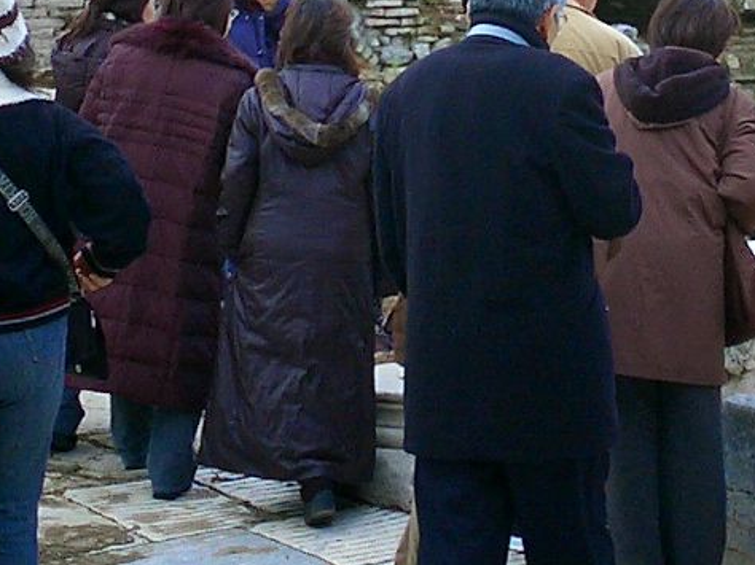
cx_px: 484
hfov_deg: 19.6
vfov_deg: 14.3
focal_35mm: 100
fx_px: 2180
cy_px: -110
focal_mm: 5.6
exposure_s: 1/250
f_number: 3.5
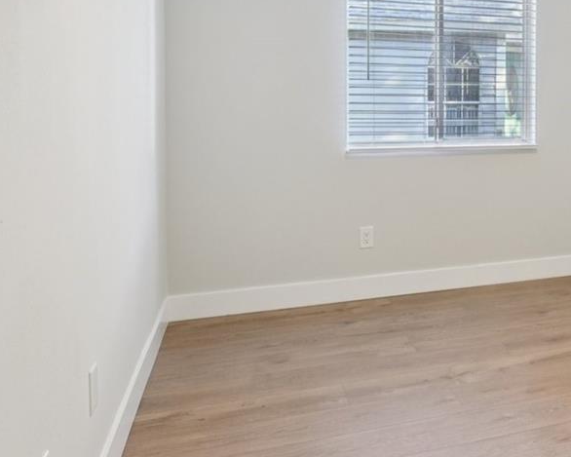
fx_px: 693
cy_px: 119
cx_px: 572
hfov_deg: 39.5
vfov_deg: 35.7
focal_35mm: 41
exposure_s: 1/8
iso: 400
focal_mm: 16
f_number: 8
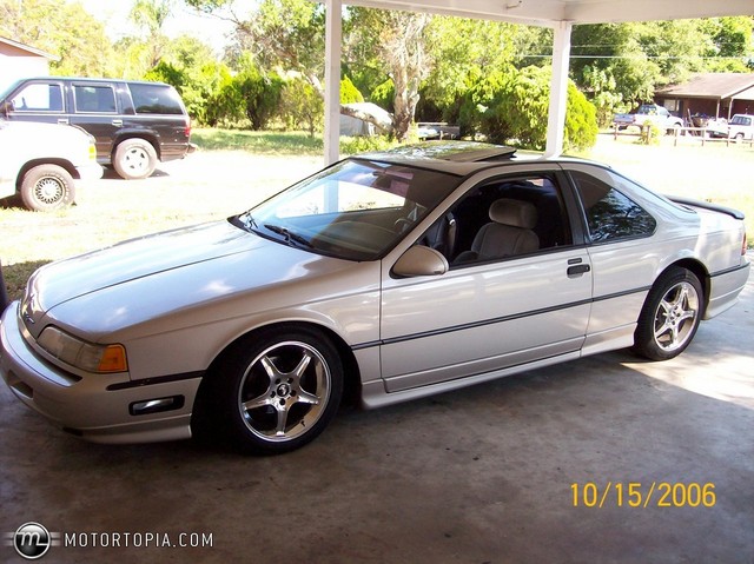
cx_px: 377
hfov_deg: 51.4
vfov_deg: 39.6
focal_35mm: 36
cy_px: 282
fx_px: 784
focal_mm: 6
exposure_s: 1/151
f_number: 2.7
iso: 80
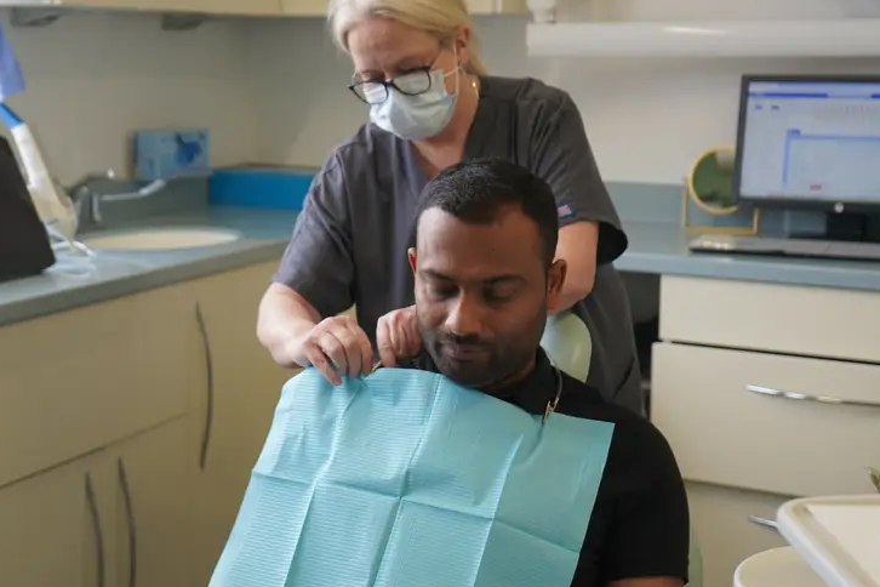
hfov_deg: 35.1
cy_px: 277
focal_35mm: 57
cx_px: 430
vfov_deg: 23.8
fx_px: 1393
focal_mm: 46
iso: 640
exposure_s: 1/160
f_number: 4.5
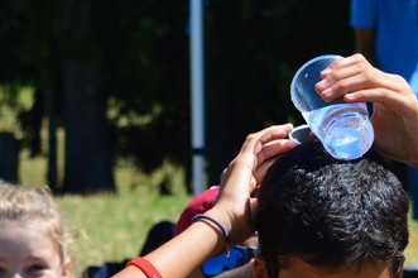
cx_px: 263
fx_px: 2587
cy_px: 308
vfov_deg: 6.1
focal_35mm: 223
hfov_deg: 9.2
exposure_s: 1/400
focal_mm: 48
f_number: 5.3
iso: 100
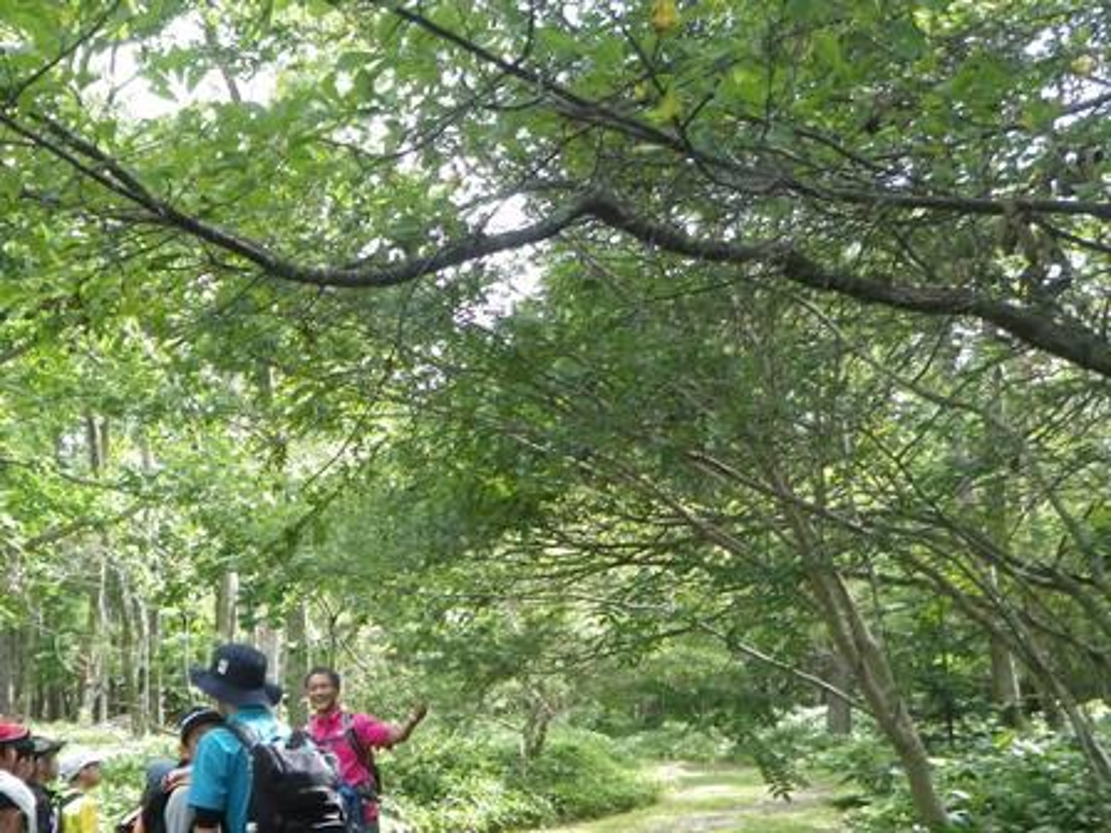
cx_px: 556
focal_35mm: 28
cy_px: 416
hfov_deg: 63.4
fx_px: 899
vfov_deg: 49.7
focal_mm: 5
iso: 80
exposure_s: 1/80
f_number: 3.5
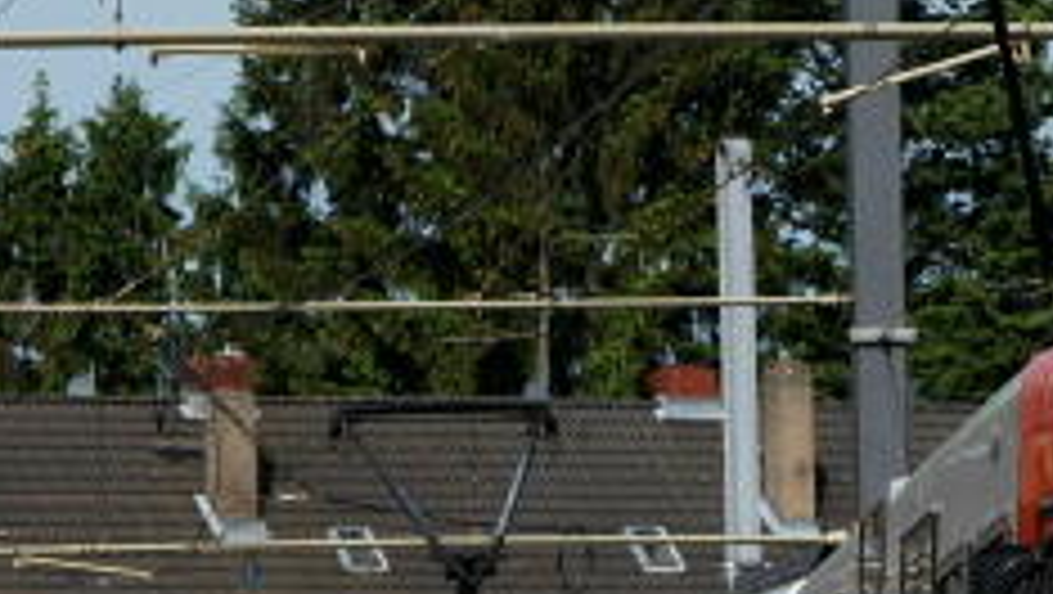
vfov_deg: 3.3
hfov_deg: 5.8
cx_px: 1508
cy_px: 792
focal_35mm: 369
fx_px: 10317
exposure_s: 1/640
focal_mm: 55
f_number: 9
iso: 200
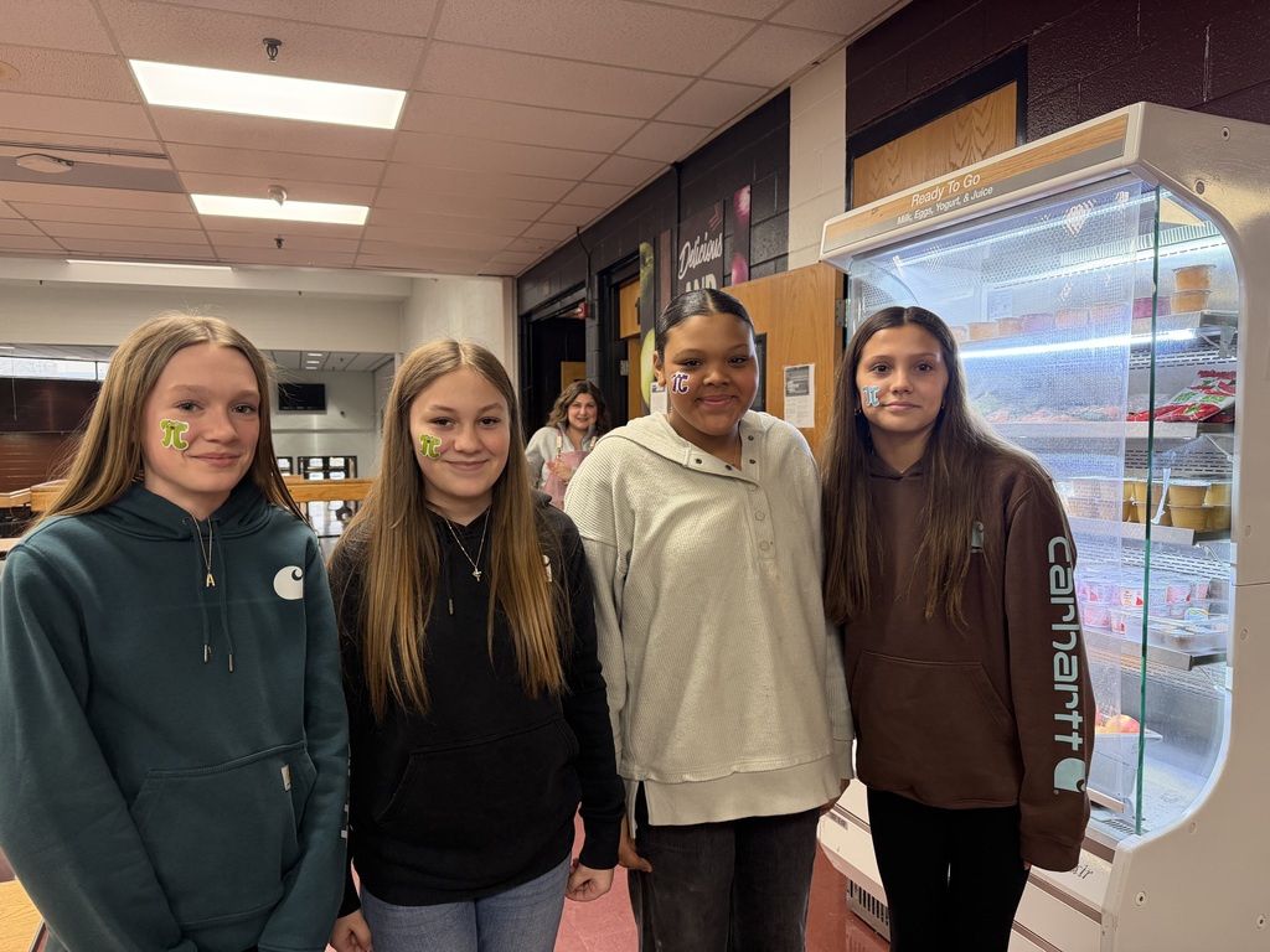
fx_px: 881
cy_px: 476
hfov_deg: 71.6
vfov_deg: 56.8
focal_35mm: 24
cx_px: 635
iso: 320
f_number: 1.78
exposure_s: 1/120
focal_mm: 6.76
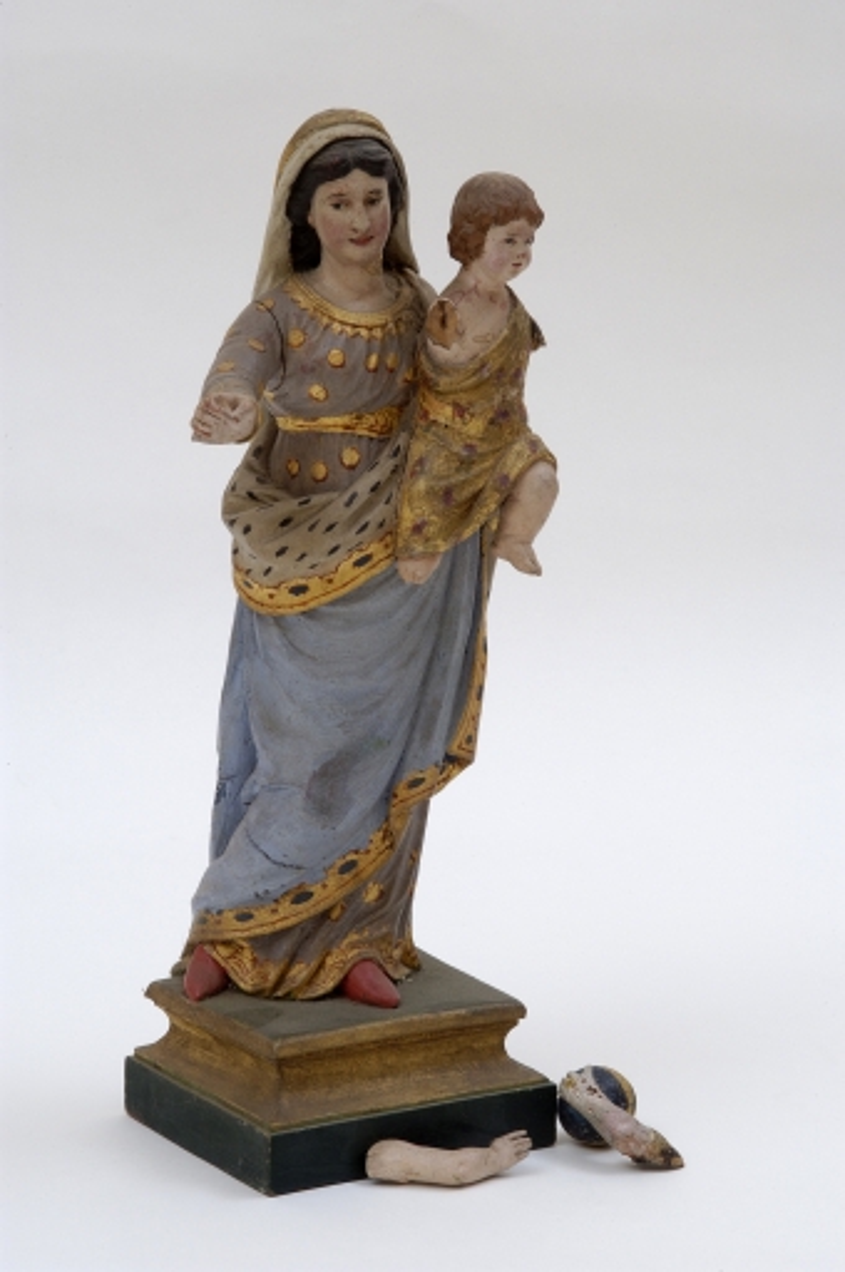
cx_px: 422
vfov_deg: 13.1
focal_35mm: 158
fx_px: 5560
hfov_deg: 8.7
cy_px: 636
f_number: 22
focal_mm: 105
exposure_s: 1/60
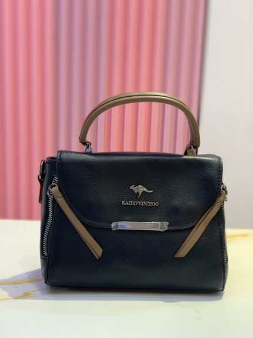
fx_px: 507
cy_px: 169
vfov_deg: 36.8
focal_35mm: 52
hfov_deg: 28.0
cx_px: 126
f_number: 2.4
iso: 64
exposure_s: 1/50
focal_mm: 6
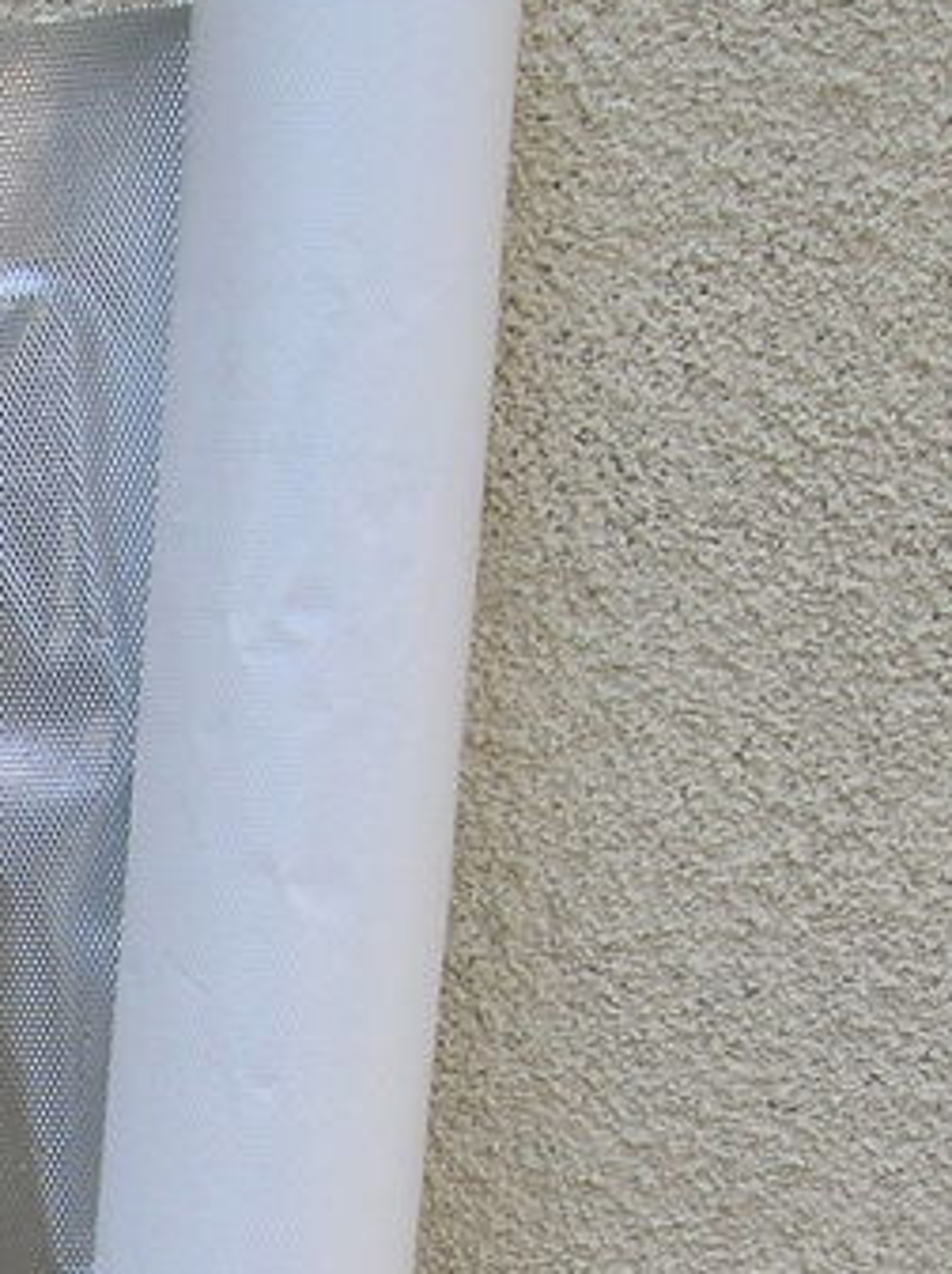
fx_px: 3711
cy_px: 1474
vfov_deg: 18.6
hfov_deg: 13.9
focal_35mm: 101
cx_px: -370
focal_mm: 5.7
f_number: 4.9
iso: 50
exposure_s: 1/217
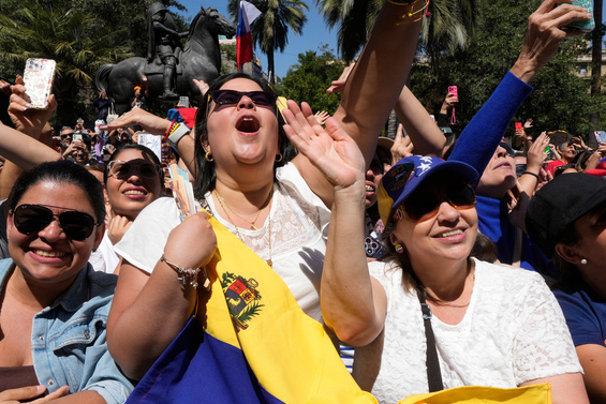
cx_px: 290
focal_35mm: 29
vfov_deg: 45.0
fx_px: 488
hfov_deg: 63.6
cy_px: 215
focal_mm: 16
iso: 400
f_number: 14
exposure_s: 1/500
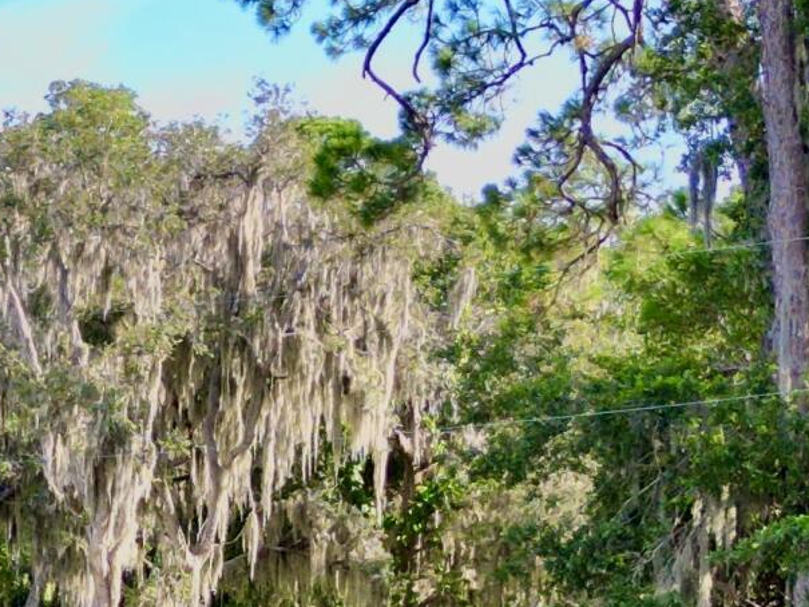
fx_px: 2782
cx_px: -304
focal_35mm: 119
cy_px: 599
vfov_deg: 12.3
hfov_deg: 15.6
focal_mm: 6.72
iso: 110
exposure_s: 1/1000
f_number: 1.7
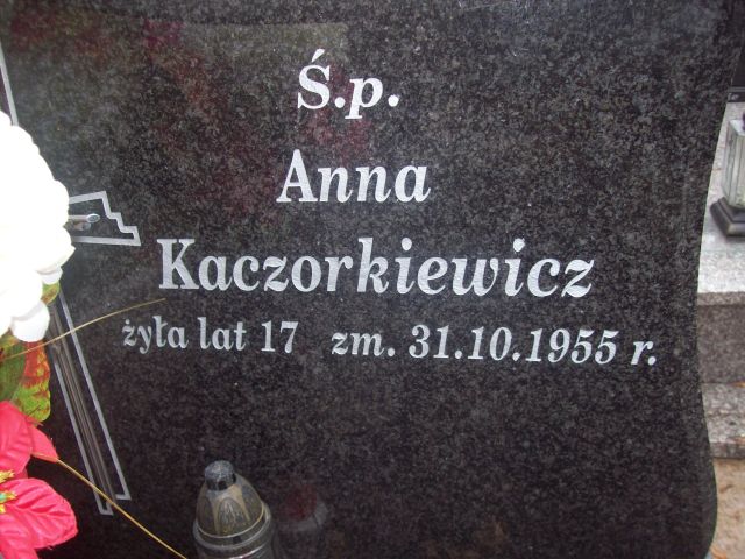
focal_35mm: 36
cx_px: 372
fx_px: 775
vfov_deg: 39.7
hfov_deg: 51.4
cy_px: 280
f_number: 2.7
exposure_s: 1/64
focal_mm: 6
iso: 80
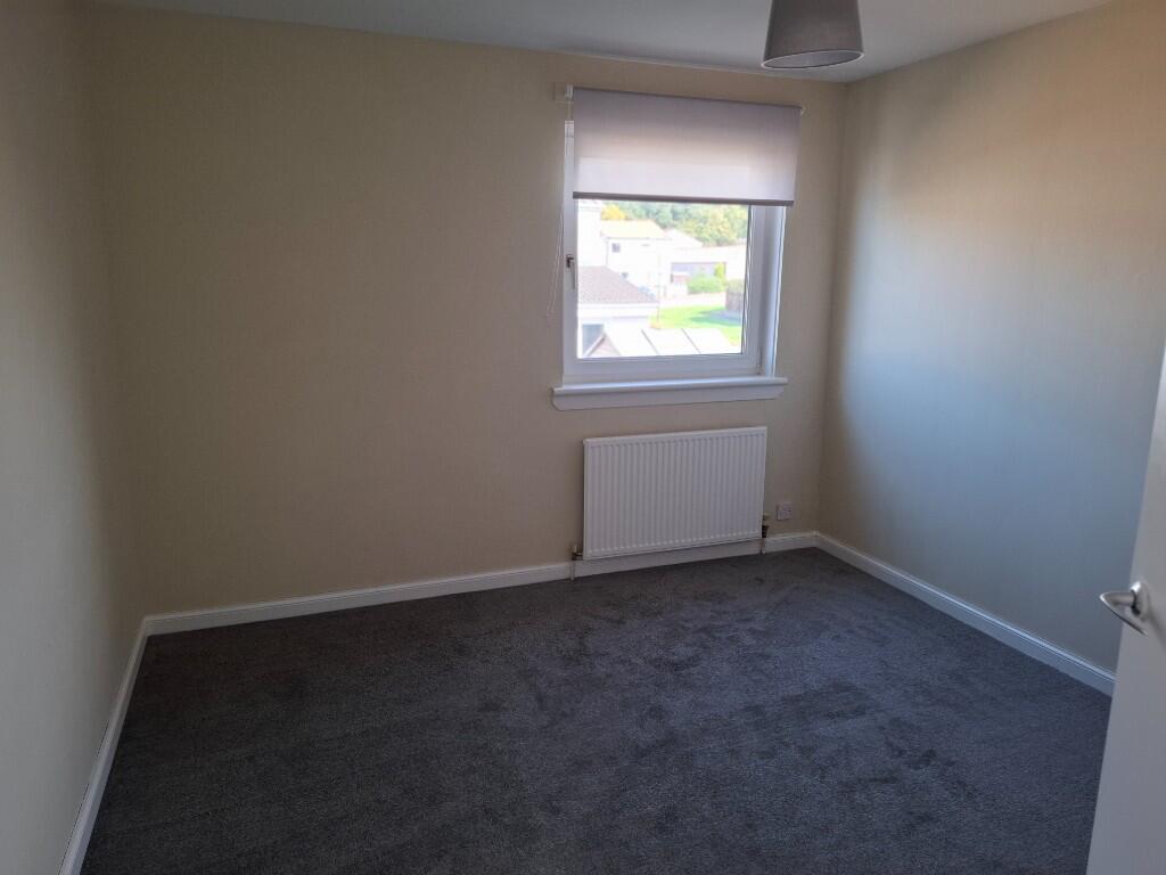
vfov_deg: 58.9
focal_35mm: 23
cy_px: 438
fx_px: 775
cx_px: 583
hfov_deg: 73.9
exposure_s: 1/100
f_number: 1.8
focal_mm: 5.54
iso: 64
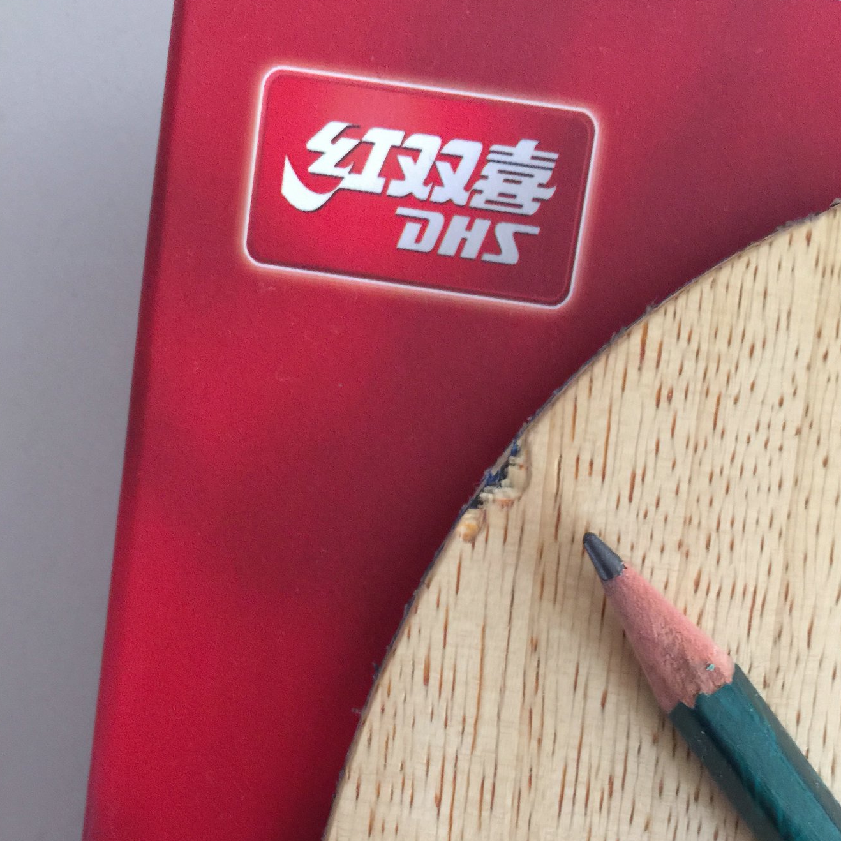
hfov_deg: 47.2
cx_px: 422
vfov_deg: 46.4
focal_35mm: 35
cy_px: 565
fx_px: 962
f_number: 2.2
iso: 100
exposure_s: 1/4
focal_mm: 4.15
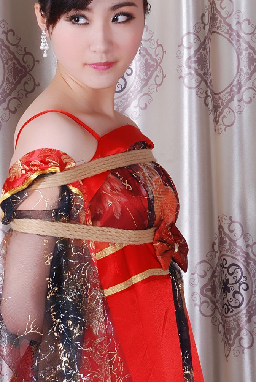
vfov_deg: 12.3
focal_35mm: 167
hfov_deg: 8.2
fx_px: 1777
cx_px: 89
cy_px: 174
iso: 100
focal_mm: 70
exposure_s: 1/8
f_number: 11
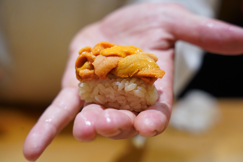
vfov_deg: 19.5
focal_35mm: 70
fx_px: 472
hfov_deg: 28.8
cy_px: 81
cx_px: 122
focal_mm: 70
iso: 8000
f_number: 5
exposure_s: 1/640
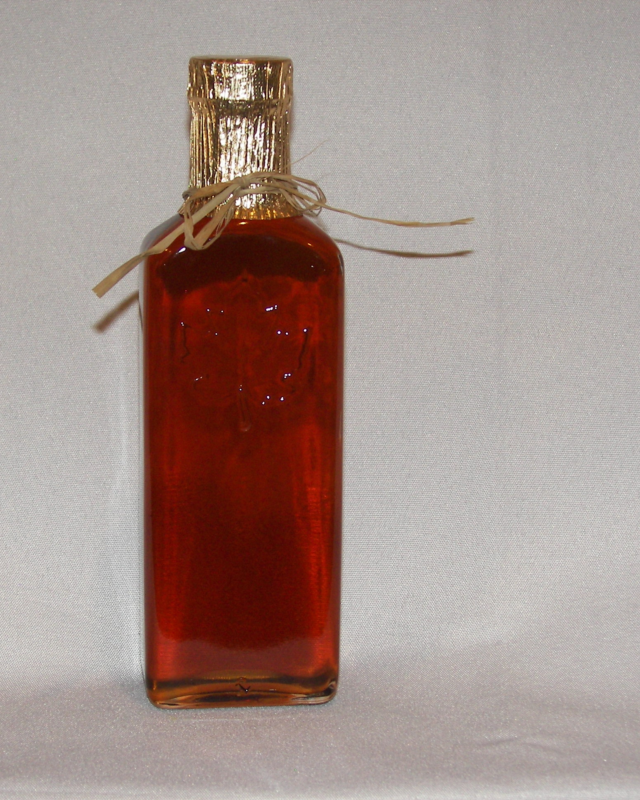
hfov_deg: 14.9
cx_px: 244
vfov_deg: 18.6
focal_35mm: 103
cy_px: 400
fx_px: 2439
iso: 100
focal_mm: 13
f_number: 2.8
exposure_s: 1/40
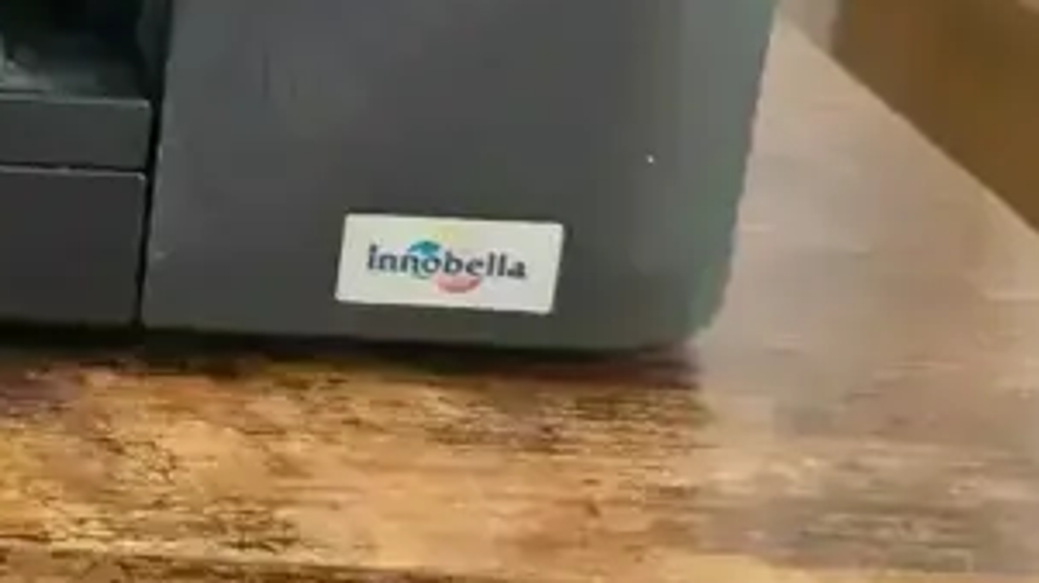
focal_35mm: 87
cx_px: -583
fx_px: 2396
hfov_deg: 20.4
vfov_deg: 13.6
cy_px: -67
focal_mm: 6.81
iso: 529
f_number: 1.85
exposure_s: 1/112
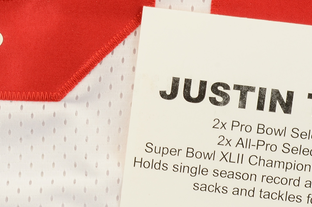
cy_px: 140
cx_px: 113
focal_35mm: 145
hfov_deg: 14.2
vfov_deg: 9.4
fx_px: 1254
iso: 320
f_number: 16
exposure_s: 1/60
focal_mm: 40
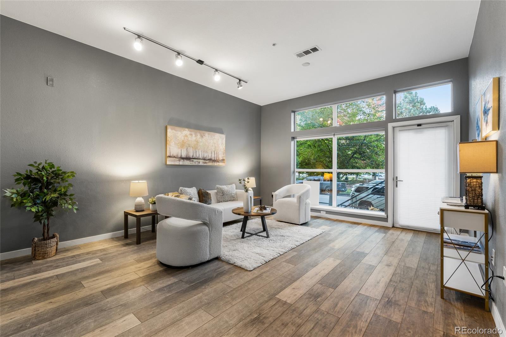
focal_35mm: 16
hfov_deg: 96.7
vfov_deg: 73.7
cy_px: 168
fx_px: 225
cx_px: 253
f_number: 8
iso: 640
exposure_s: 1/5
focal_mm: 16
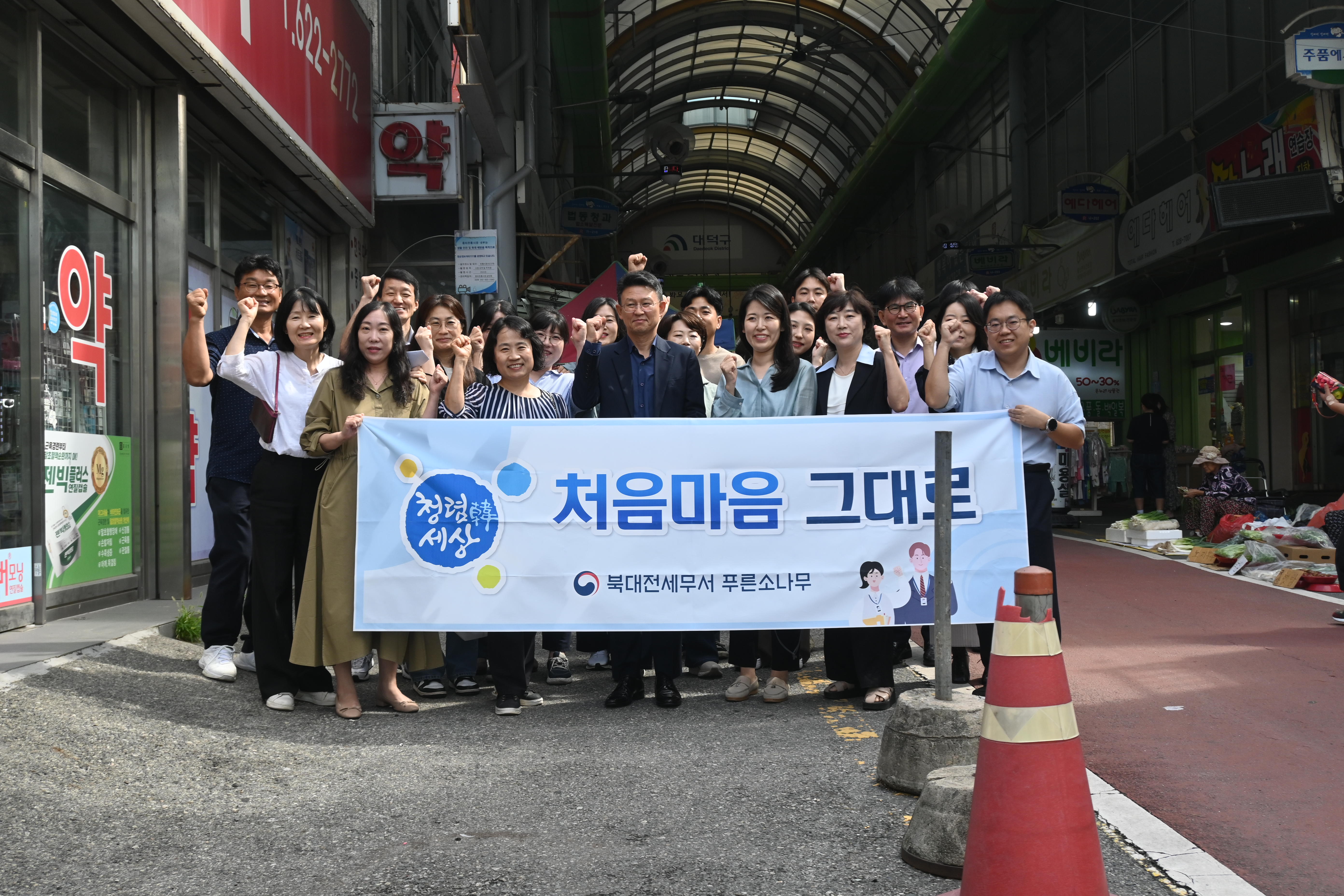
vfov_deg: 35.5
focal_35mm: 38
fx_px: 1400
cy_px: 448
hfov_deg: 51.3
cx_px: 672
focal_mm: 25
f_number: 5.6
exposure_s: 1/250
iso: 200
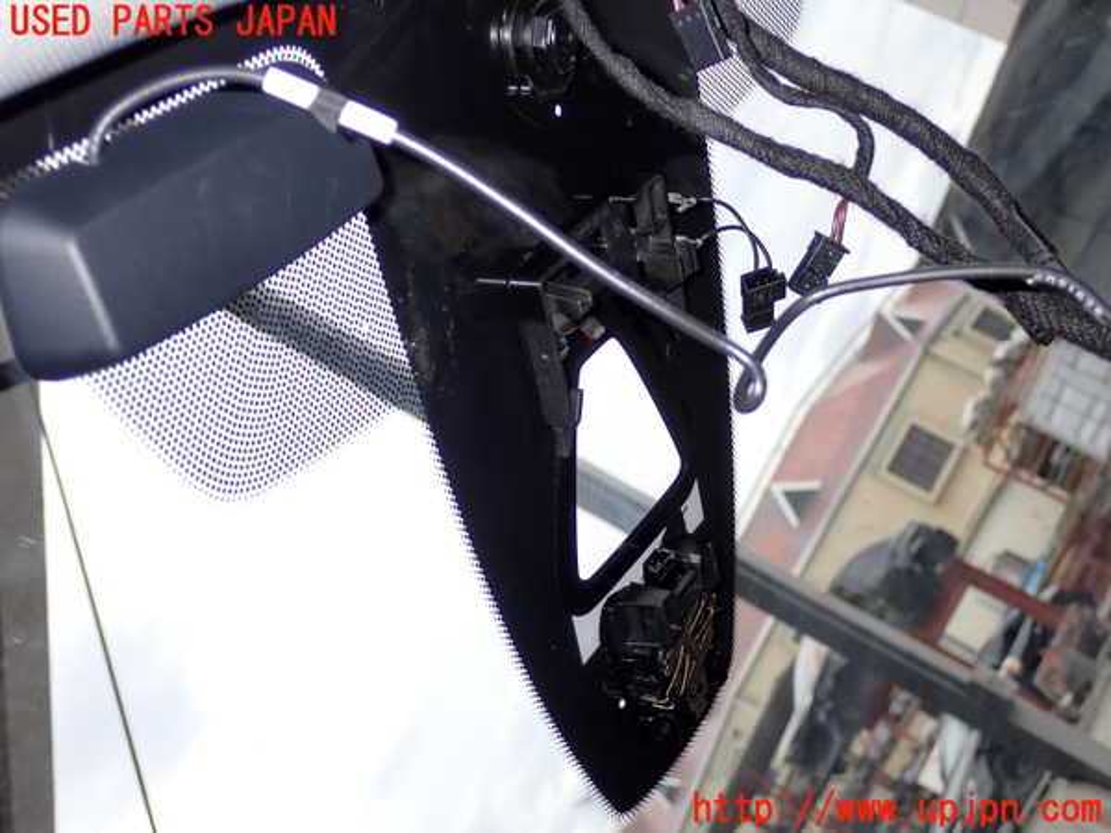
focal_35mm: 50
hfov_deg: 38.2
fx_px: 1605
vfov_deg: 29.1
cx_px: 556
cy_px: 416
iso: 100
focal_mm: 9.01
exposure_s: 1/125
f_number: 3.2
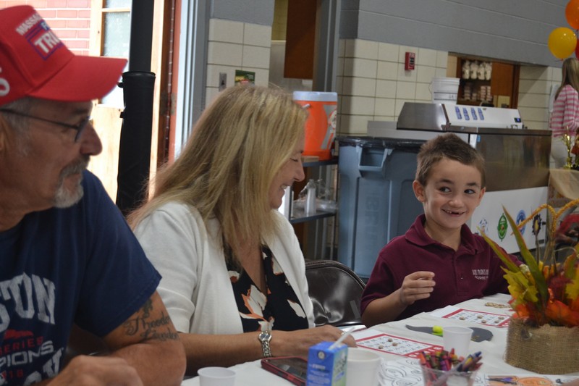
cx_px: 290
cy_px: 193
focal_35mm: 68
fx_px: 1085
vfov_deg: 20.2
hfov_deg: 29.9
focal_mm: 45
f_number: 5.3
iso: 1000
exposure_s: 1/60
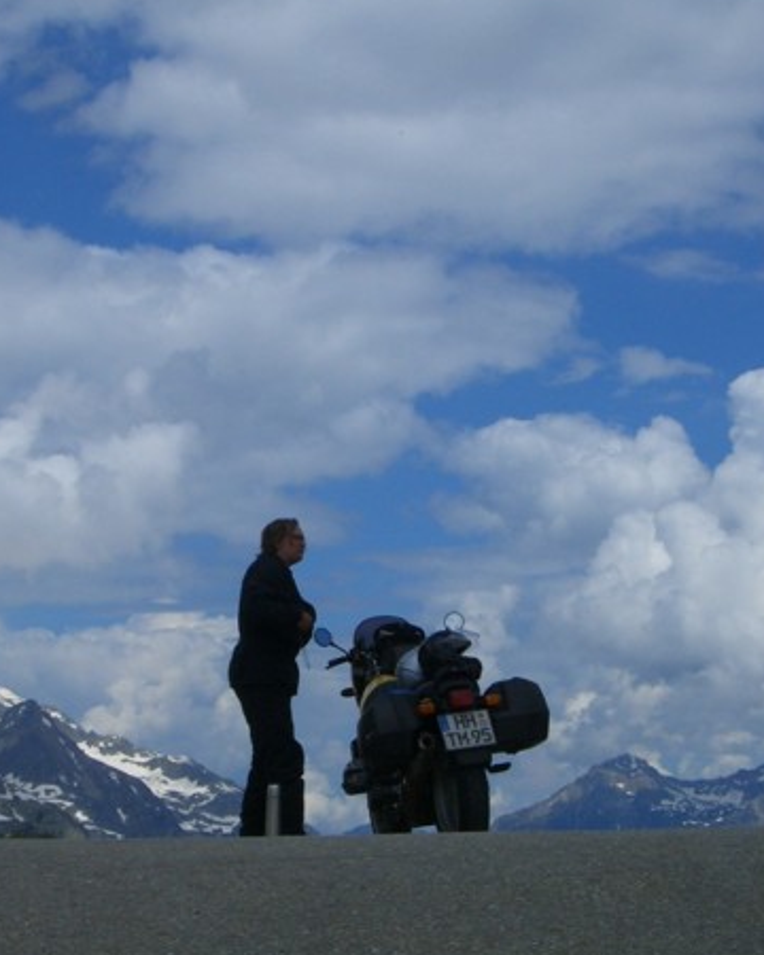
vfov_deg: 22.2
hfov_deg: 17.8
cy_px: 461
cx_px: 295
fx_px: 2431
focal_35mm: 86
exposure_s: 1/1250
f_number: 5.6
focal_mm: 10.2
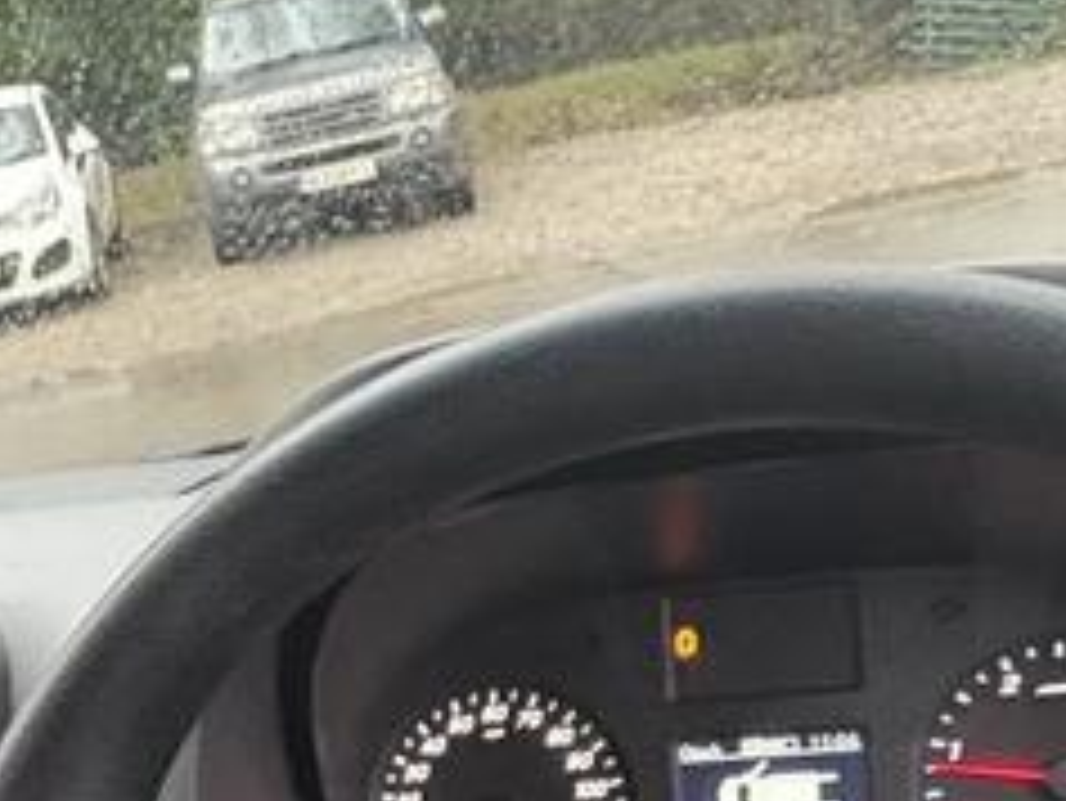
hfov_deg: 36.0
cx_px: 427
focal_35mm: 53
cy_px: 814
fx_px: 1633
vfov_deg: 26.0
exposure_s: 1/60
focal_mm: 2.22
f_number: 2.2
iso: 640
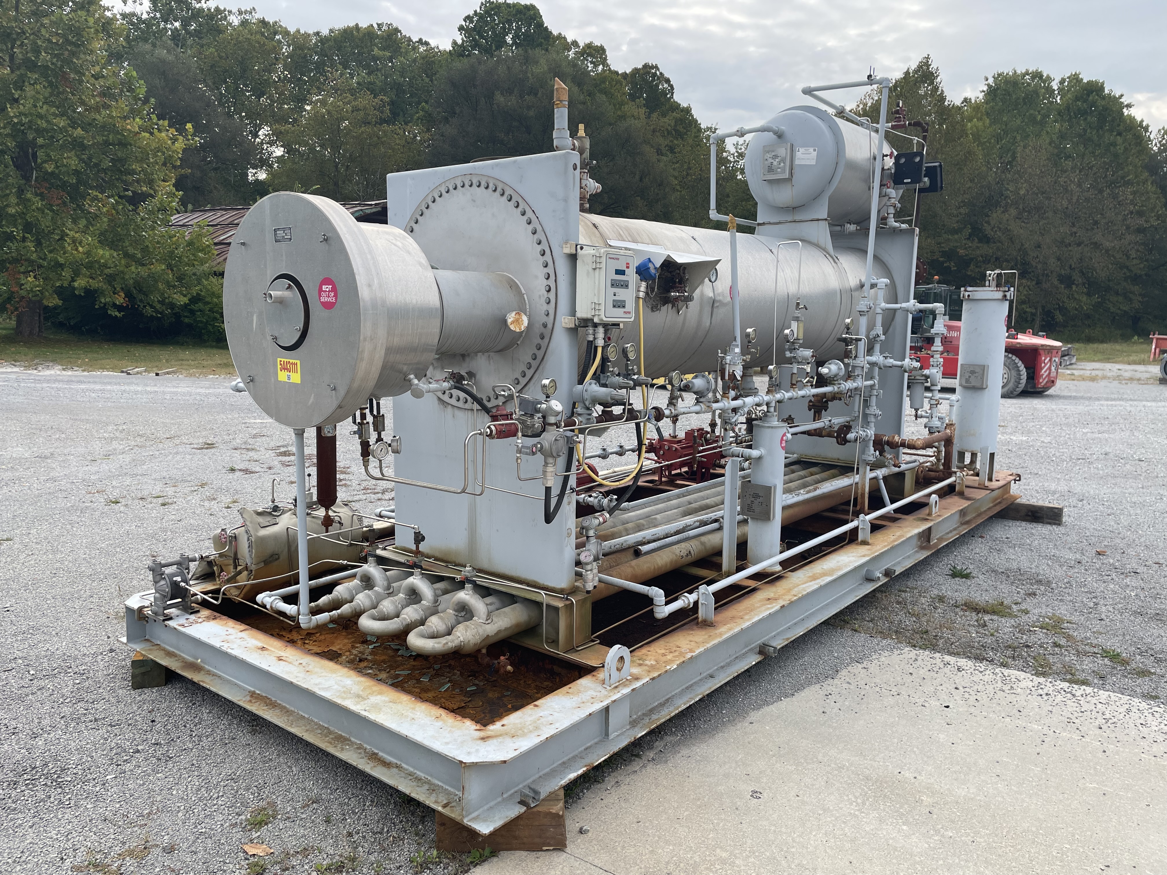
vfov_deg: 53.1
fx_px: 877
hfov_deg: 67.3
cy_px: 438
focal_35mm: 26
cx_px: 584
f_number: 1.6
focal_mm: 4.2
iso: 32
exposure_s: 1/558
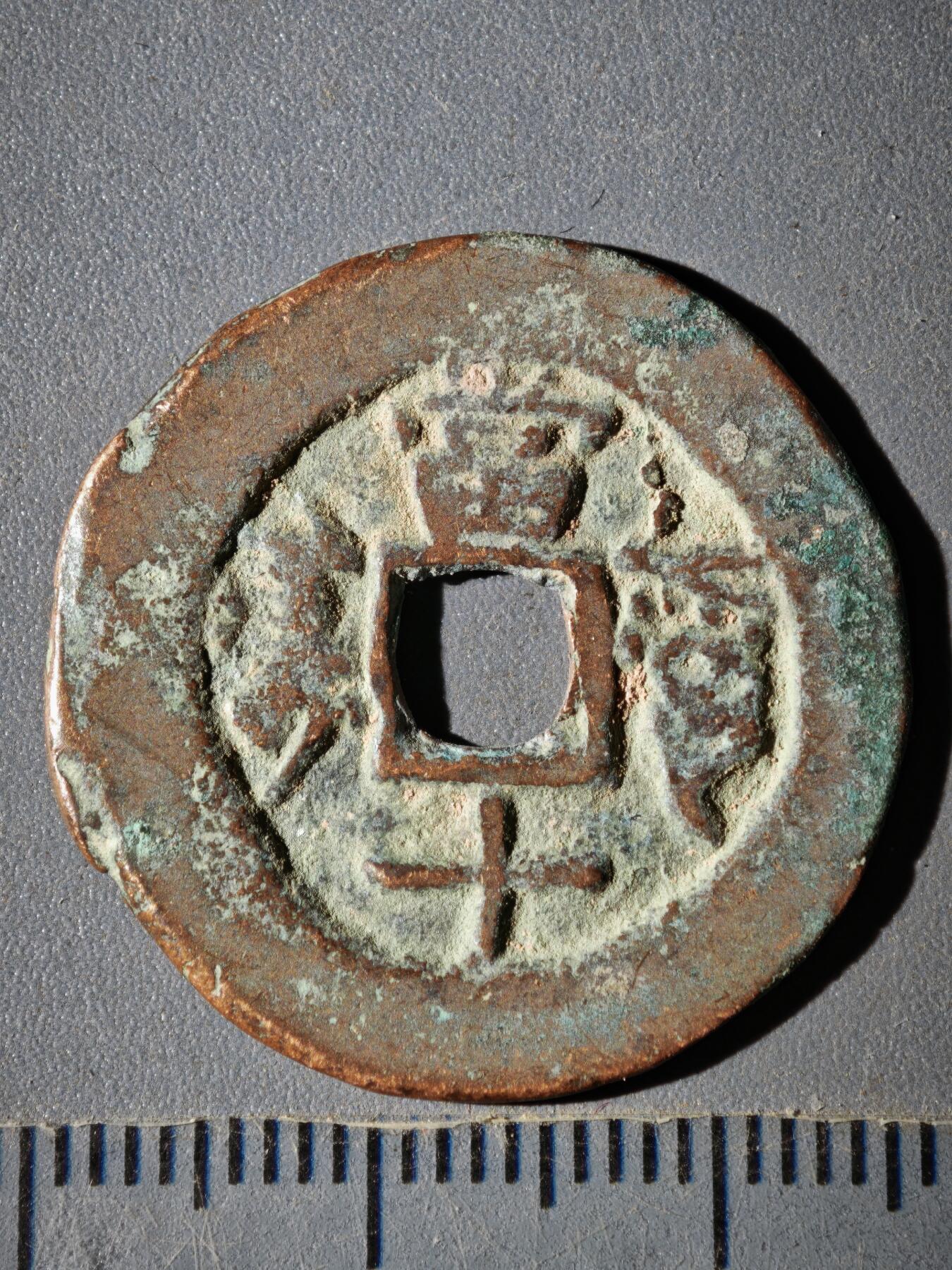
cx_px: 476
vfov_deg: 18.4
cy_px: 635
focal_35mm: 107
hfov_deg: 13.8
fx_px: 3924
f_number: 2
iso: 64
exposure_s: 1/100
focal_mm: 9
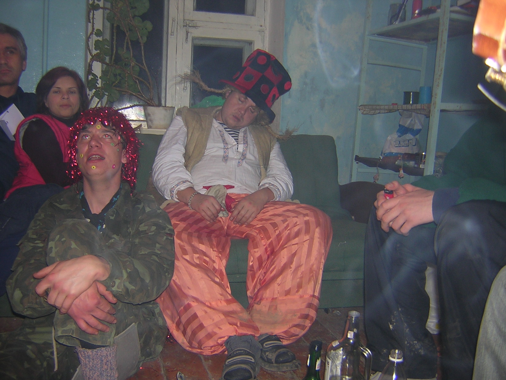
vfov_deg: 39.7
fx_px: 526
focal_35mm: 36
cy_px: 190
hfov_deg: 51.4
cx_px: 253
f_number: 2.6
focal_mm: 4.7
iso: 100
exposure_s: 1/60.1
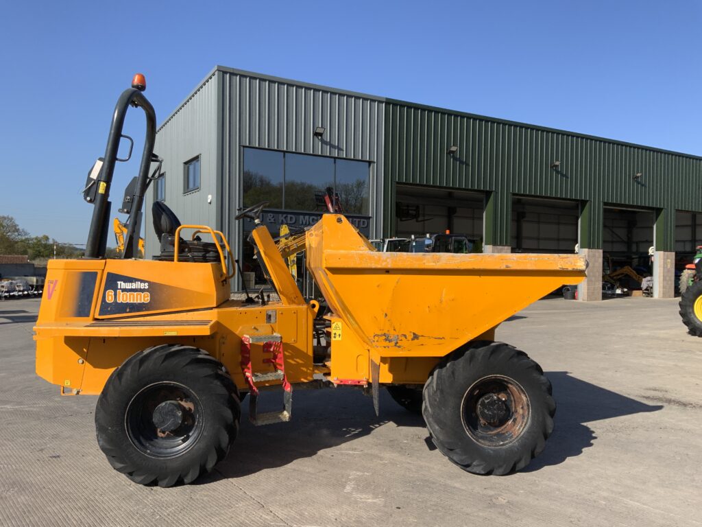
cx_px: 351
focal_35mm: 29
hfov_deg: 61.7
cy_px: 264
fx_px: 588
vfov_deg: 48.2
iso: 16
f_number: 1.8
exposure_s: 1/1626
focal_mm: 3
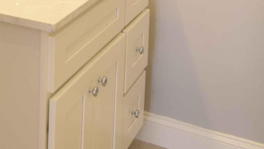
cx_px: 12
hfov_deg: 26.9
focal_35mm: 75
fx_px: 525
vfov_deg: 14.3
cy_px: -116
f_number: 4.5
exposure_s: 1/80
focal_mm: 10
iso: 400
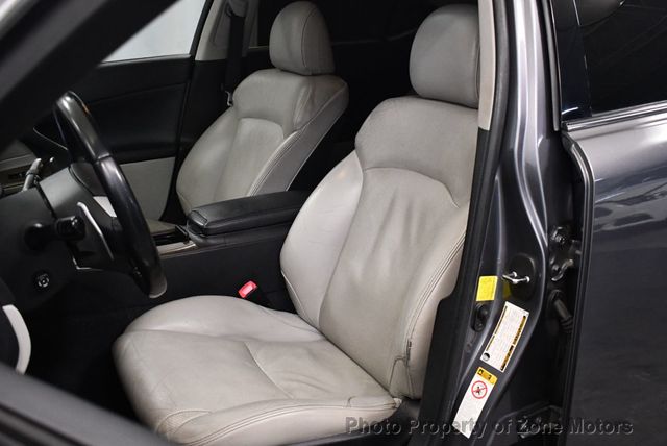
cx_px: 334
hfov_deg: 53.1
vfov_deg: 36.9
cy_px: 223
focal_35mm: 36
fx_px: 668
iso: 2200
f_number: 3.5
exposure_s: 1/125
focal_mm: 18
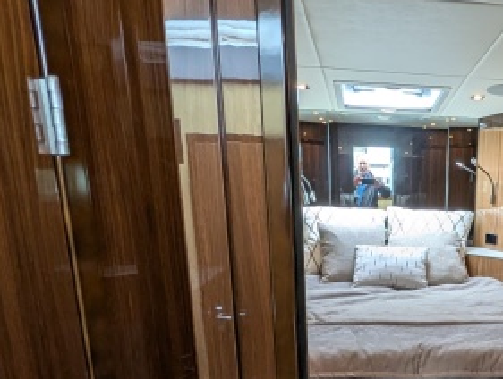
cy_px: 331
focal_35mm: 34
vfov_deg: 39.4
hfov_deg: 48.5
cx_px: 448
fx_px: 495
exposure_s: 1/41.6
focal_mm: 2.02
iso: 66
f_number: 1.7
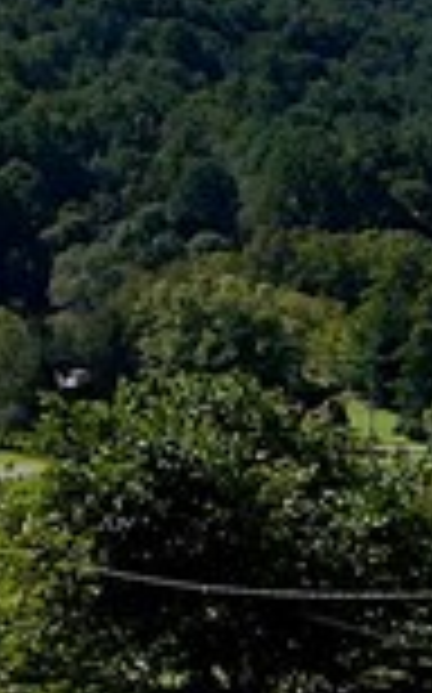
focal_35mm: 169
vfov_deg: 12.4
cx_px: 1278
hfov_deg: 7.0
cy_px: 310
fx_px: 3189
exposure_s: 1/1600
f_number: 2.8
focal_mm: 4.5
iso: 100
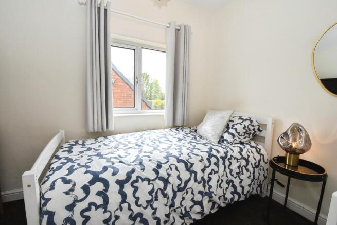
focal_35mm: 15
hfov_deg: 100.4
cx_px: 168
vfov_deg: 77.4
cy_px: 112
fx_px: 140
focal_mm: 10
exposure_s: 1/160
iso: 800
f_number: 7.1
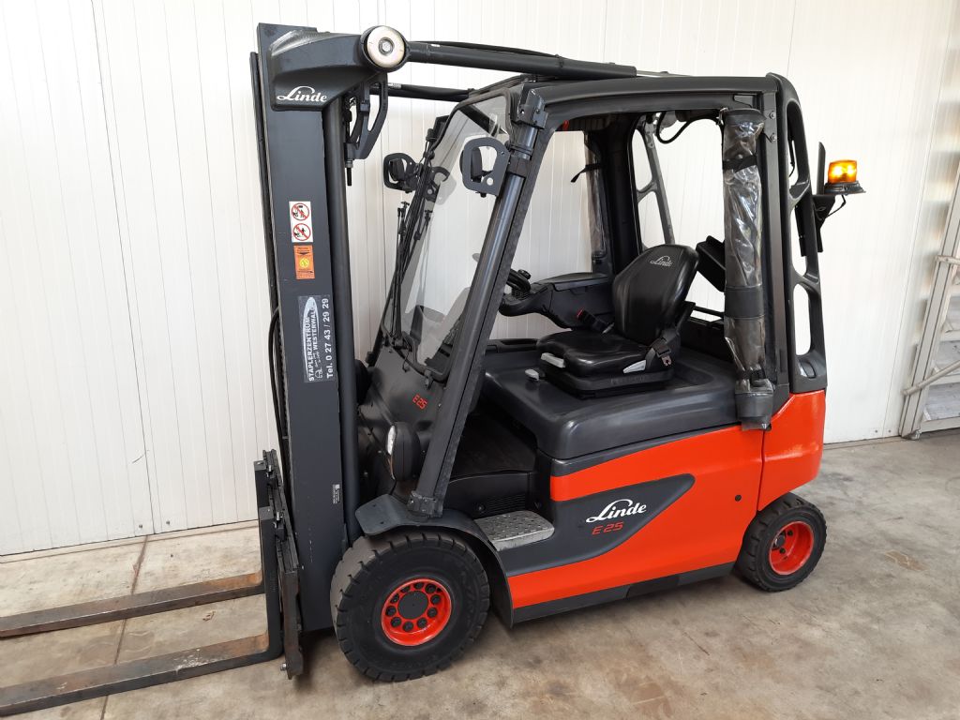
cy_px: 360
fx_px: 666
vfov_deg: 56.8
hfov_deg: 71.6
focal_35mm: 24
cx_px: 480
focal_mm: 5.23
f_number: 1.8
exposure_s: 1/50
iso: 200
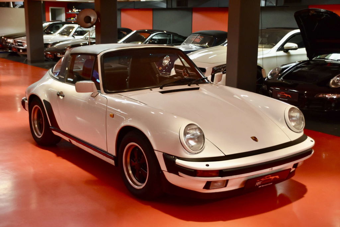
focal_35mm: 51
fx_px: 482
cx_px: 170
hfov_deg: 38.9
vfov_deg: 26.5
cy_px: 114
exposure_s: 1/60
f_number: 4.5
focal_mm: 34
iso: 1250
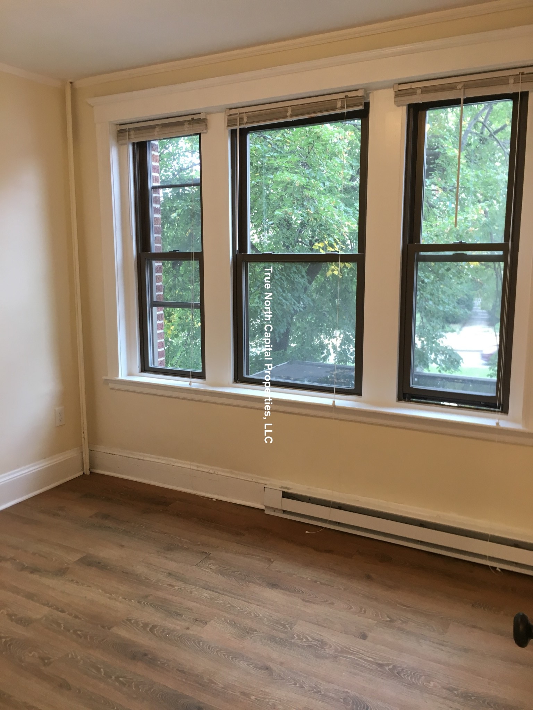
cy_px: 355
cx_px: 266
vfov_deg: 61.7
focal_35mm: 29
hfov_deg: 48.2
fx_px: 595
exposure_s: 1/30
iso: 50
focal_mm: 4.15
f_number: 2.2
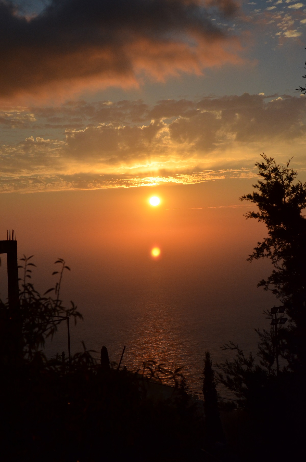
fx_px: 922
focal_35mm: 72
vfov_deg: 28.1
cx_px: 153
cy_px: 231
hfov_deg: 18.8
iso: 800
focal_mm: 48
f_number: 5.3
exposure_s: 1/4000
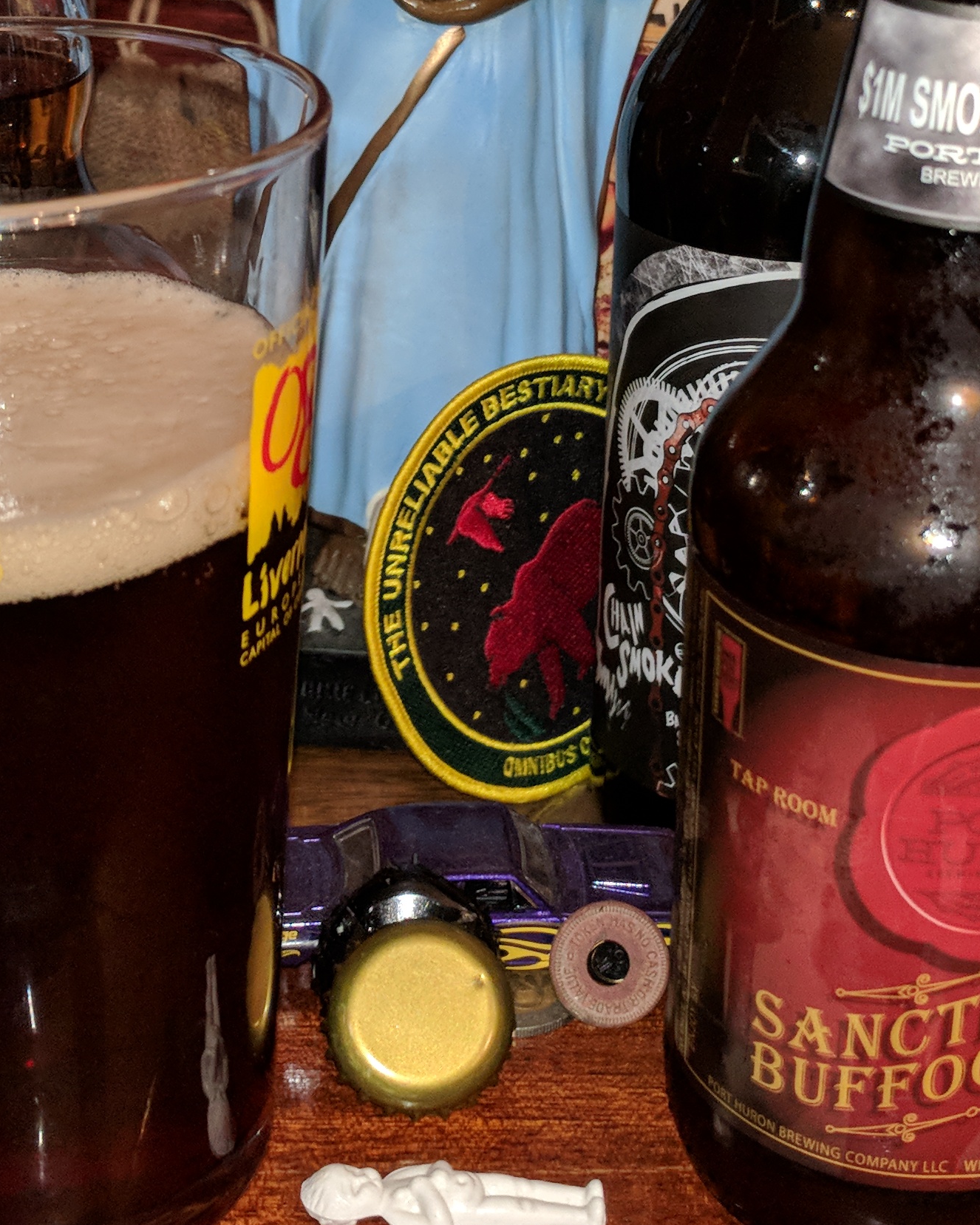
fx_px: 2247
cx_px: 466
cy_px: 300
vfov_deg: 30.0
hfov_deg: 24.6
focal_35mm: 62
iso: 397
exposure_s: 1/60
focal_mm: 4.67
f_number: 2
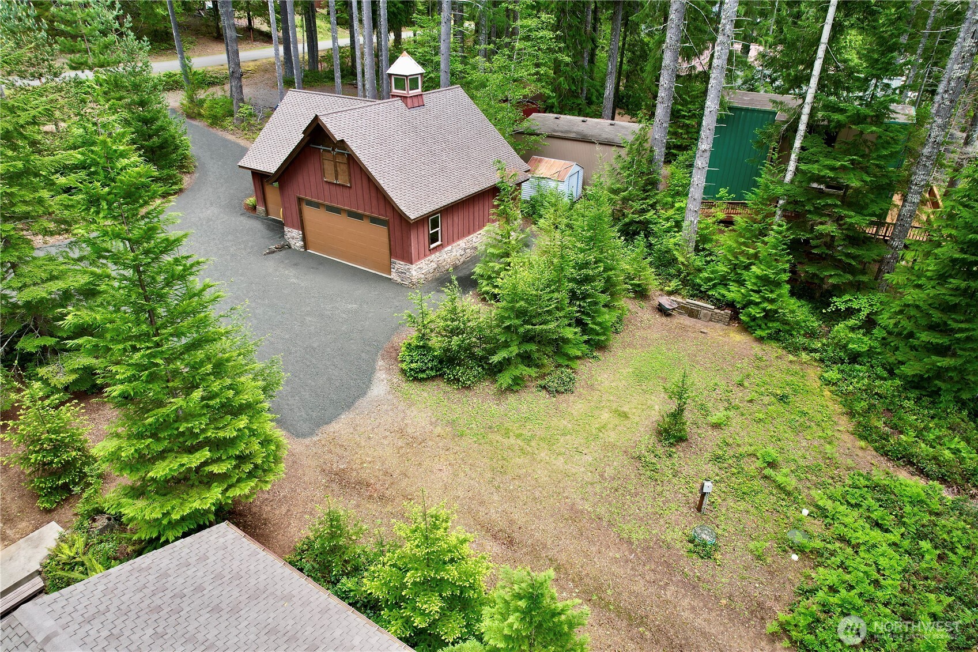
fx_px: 598
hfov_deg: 78.6
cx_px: 489
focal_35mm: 22
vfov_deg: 57.2
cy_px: 326
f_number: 2.8
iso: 100
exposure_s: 1/180
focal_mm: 8.38
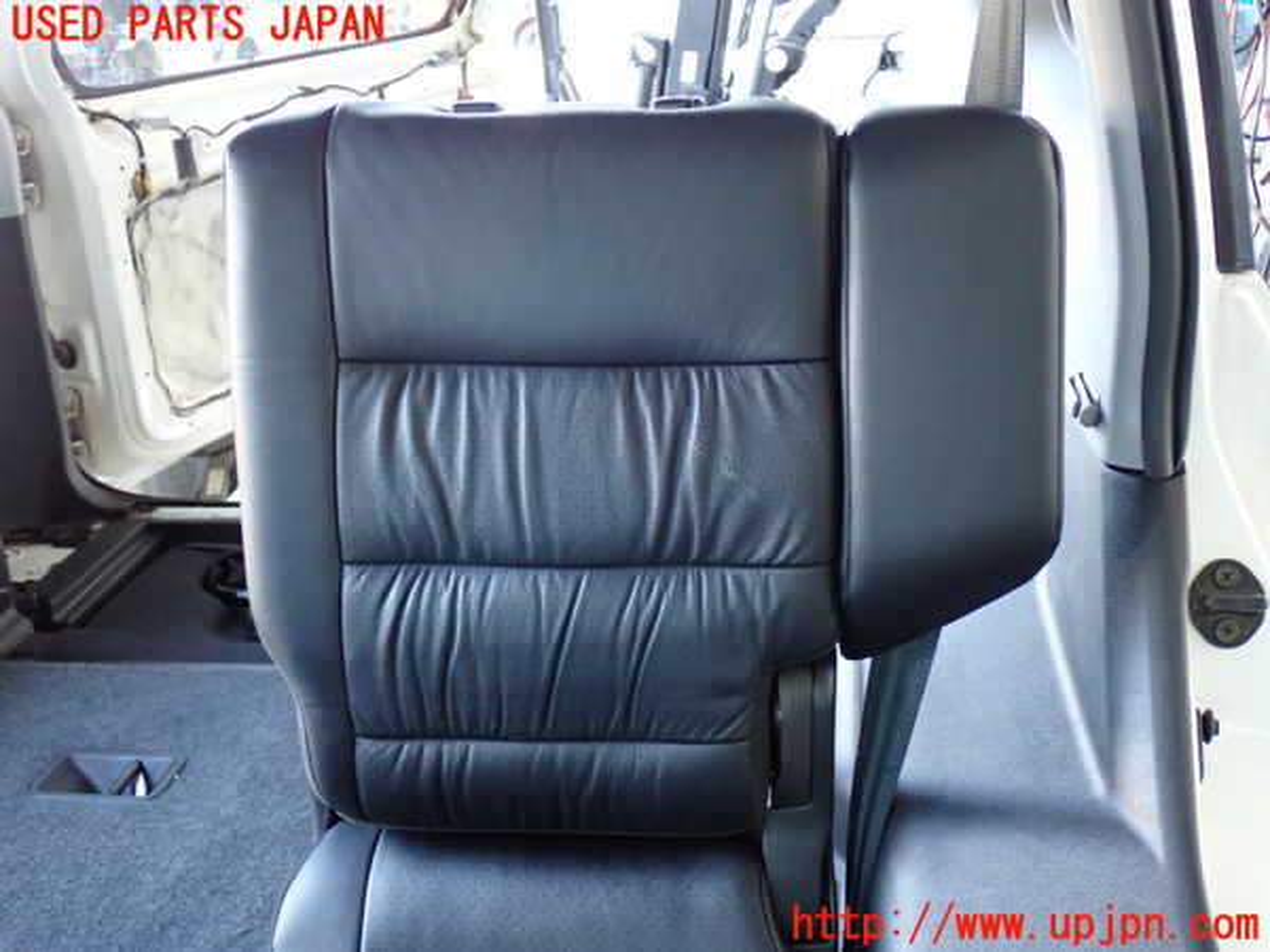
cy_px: 476
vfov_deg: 35.1
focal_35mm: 41
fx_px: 1504
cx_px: 635
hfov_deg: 45.8
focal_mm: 7.31
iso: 800
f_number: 2.8
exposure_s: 1/30
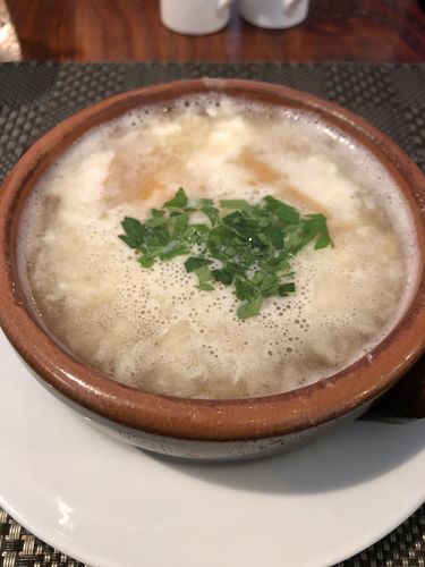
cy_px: 284
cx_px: 212
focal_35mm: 28
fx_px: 458
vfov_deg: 63.4
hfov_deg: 49.7
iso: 80
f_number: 1.8
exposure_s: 1/7
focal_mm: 3.99
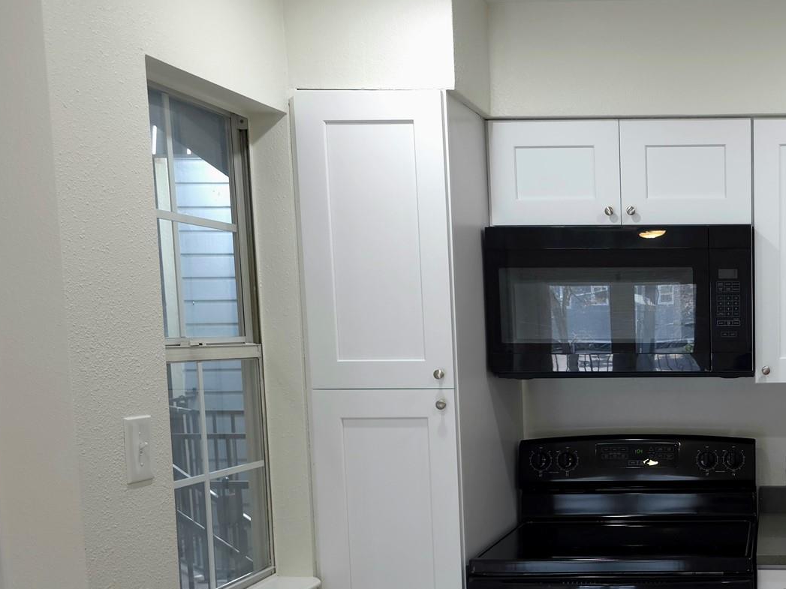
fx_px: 1022
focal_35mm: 45
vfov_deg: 31.5
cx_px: 745
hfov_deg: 38.4
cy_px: 450
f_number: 1.7
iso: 64
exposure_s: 1/60.2
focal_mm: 6.3
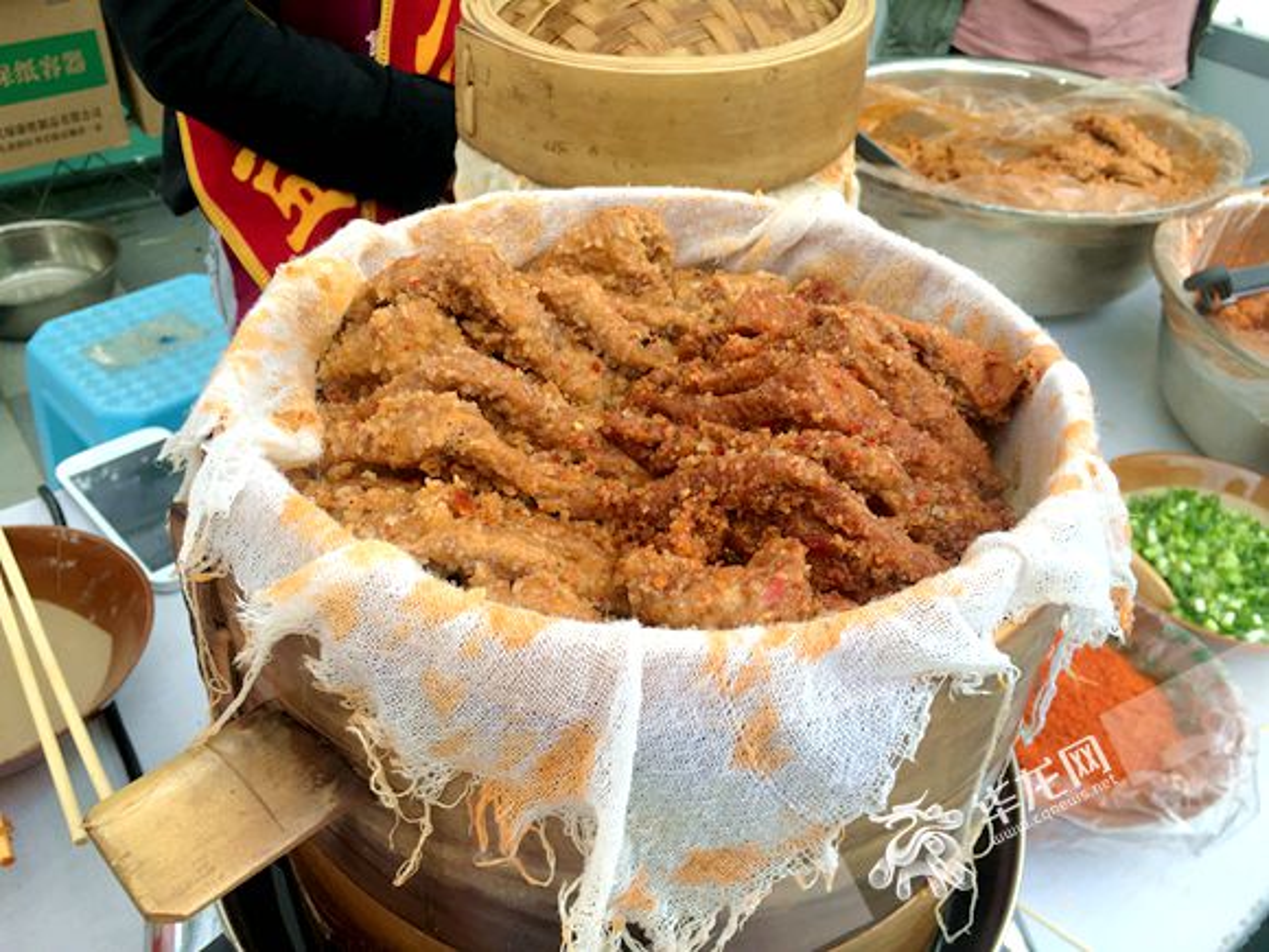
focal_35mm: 29
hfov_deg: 61.7
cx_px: 634
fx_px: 1063
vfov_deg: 48.2
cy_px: 476
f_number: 2.2
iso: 32
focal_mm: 4.15
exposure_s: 1/100
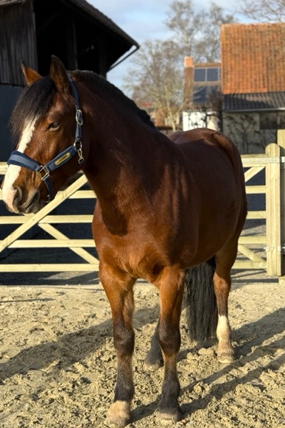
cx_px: 134
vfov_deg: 36.2
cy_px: 228
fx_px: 653
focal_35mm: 55
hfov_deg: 24.6
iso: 64
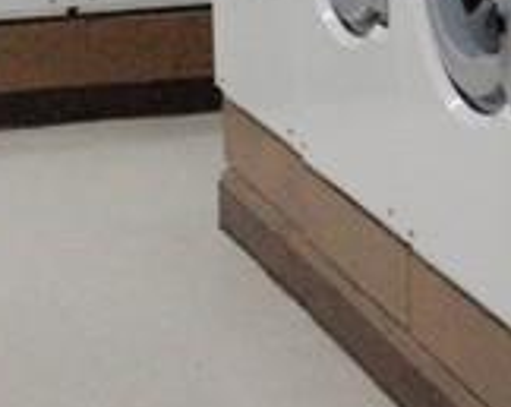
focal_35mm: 167
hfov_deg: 11.5
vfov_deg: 9.1
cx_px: 9
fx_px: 2521
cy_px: -32
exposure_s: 1/125
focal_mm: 30
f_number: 5.6
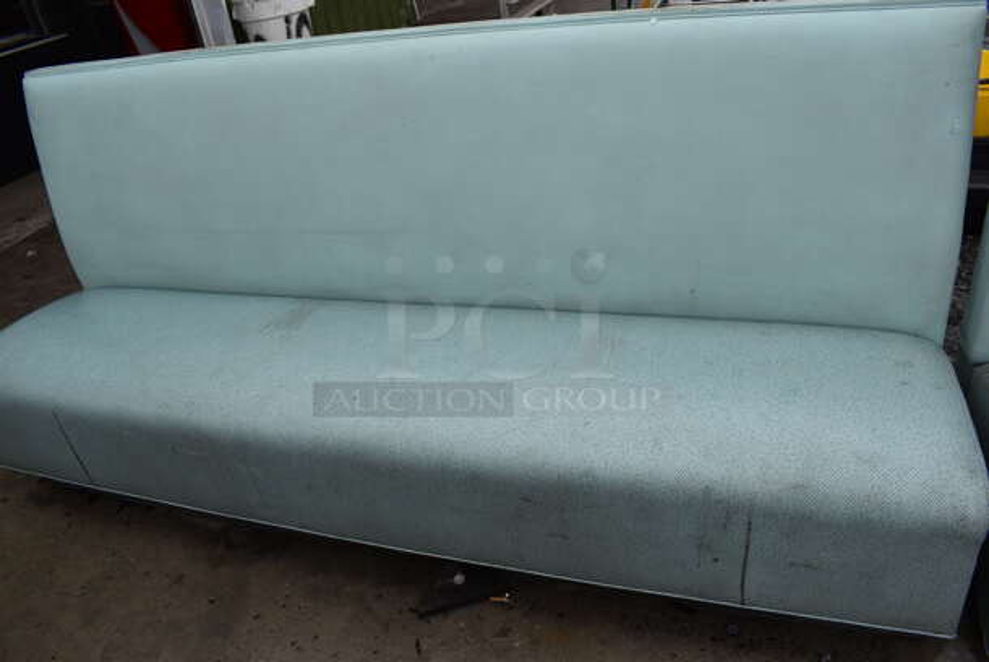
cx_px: 494
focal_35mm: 27
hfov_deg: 67.3
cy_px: 331
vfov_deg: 48.0
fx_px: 742
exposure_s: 1/500
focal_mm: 18
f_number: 8
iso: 200
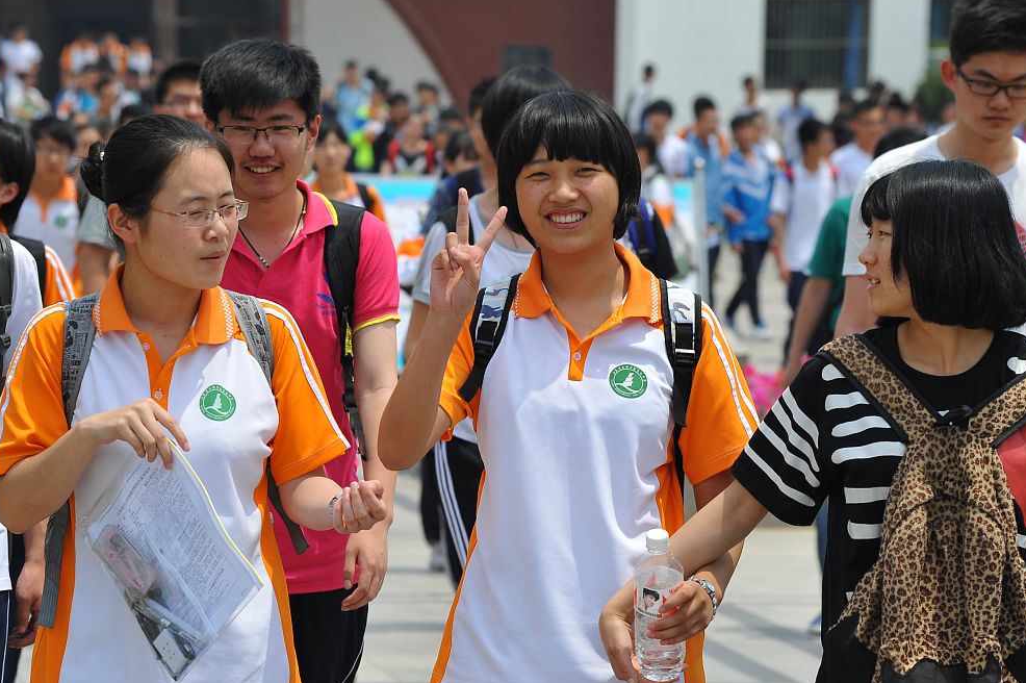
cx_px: 483
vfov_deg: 6.3
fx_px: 6237
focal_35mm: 219
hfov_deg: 9.4
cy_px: 371
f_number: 10
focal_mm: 180
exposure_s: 1/400
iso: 200
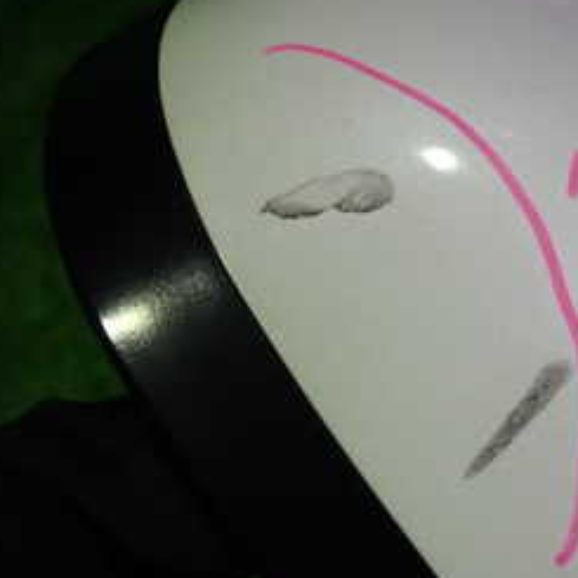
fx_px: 1228
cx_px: 389
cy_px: 271
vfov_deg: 26.5
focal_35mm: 65
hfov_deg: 26.3
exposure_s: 1/30
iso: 200
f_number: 2.3
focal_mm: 5.4
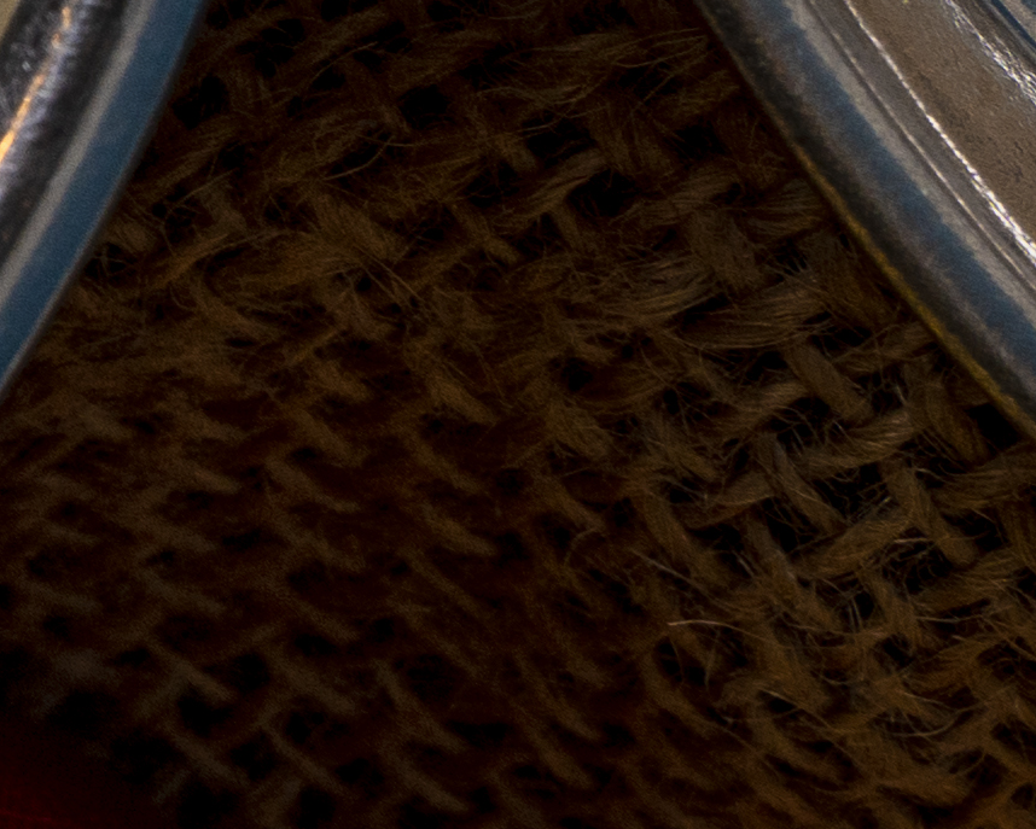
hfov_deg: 5.9
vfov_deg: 4.9
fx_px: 9600
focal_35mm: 313
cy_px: -707
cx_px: -1576
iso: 200
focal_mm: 36
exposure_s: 1/125
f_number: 8
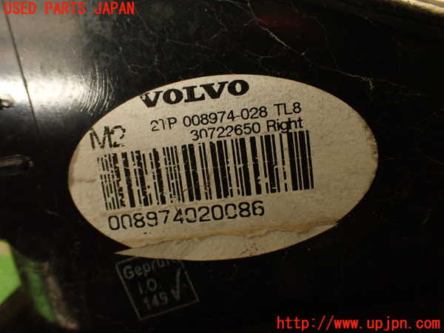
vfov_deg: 44.2
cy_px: 166
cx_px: 222
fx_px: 410
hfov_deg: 56.8
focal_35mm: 32
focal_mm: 5.79
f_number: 2.4
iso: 500
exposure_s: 1/30
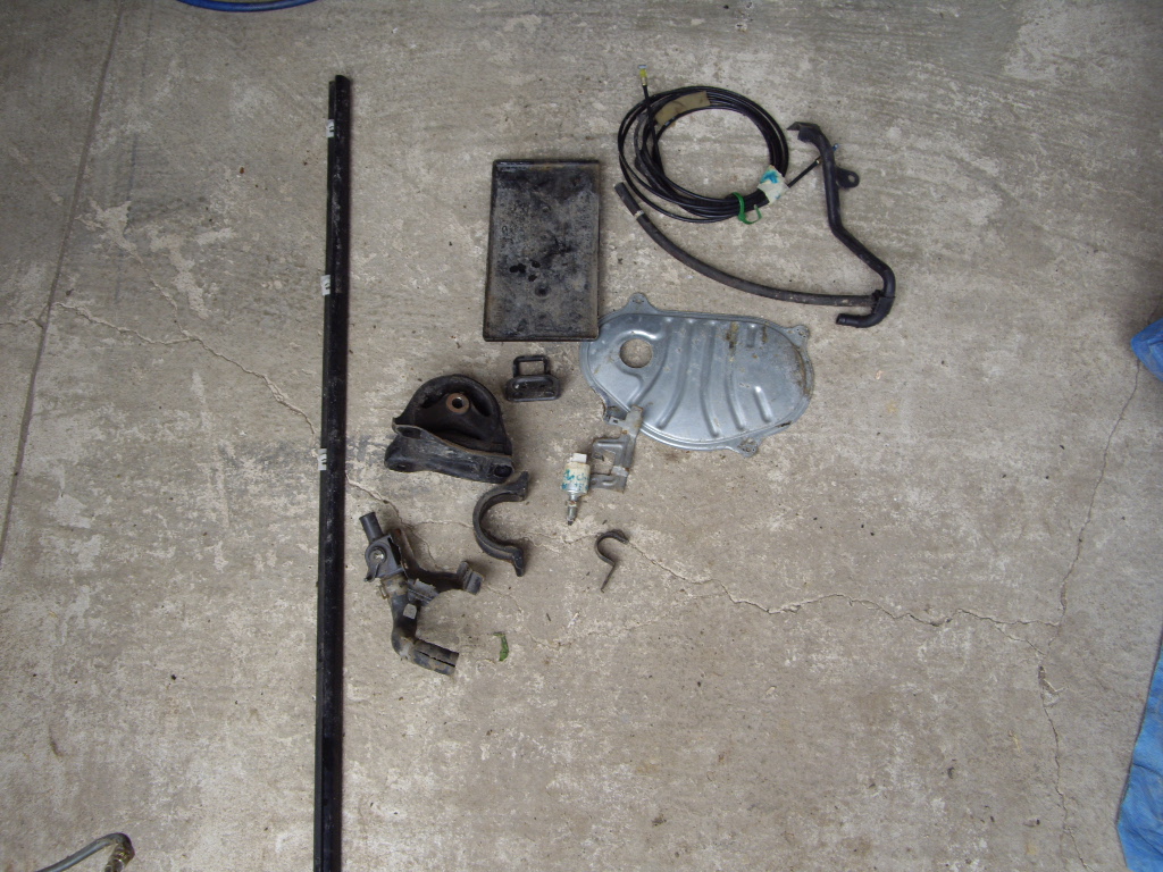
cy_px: 436
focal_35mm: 38
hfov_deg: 49.0
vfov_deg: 37.7
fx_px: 1277
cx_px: 582
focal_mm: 7.9
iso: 64
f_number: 2.8
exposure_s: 1/60
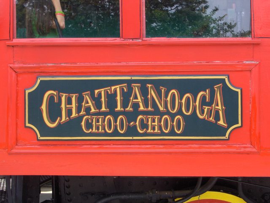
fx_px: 585
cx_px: 135
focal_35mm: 75
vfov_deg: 19.6
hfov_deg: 26.0
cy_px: 102
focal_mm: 12.2
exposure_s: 1/202
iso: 100
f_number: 3.9
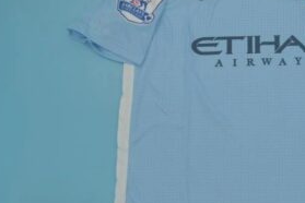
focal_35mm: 71
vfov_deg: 19.2
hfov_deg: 27.3
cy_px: 105
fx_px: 601
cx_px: 280
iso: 200
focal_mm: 22
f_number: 4
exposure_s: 1/160
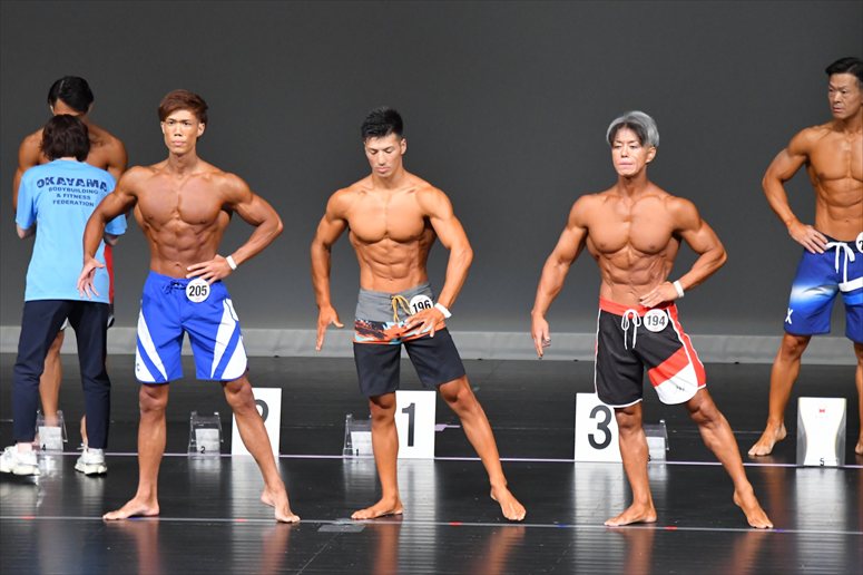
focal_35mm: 285
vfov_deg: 4.8
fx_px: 6829
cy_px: 288
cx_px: 432
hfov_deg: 7.2
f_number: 5.6
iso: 5000
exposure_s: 1/400
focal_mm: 190
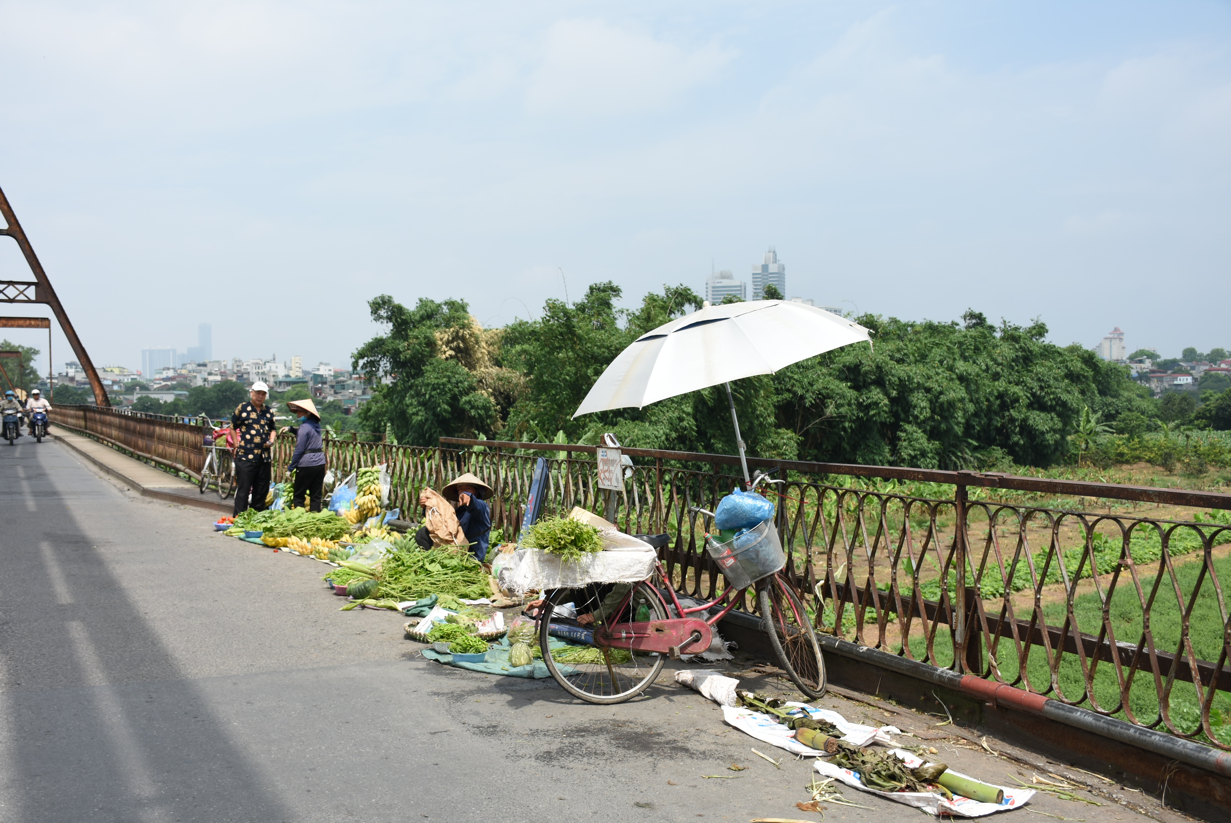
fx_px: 1232
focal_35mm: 36
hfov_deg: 53.1
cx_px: 616
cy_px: 412
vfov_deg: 36.9
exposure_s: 1/500
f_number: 5.6
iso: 100
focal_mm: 24
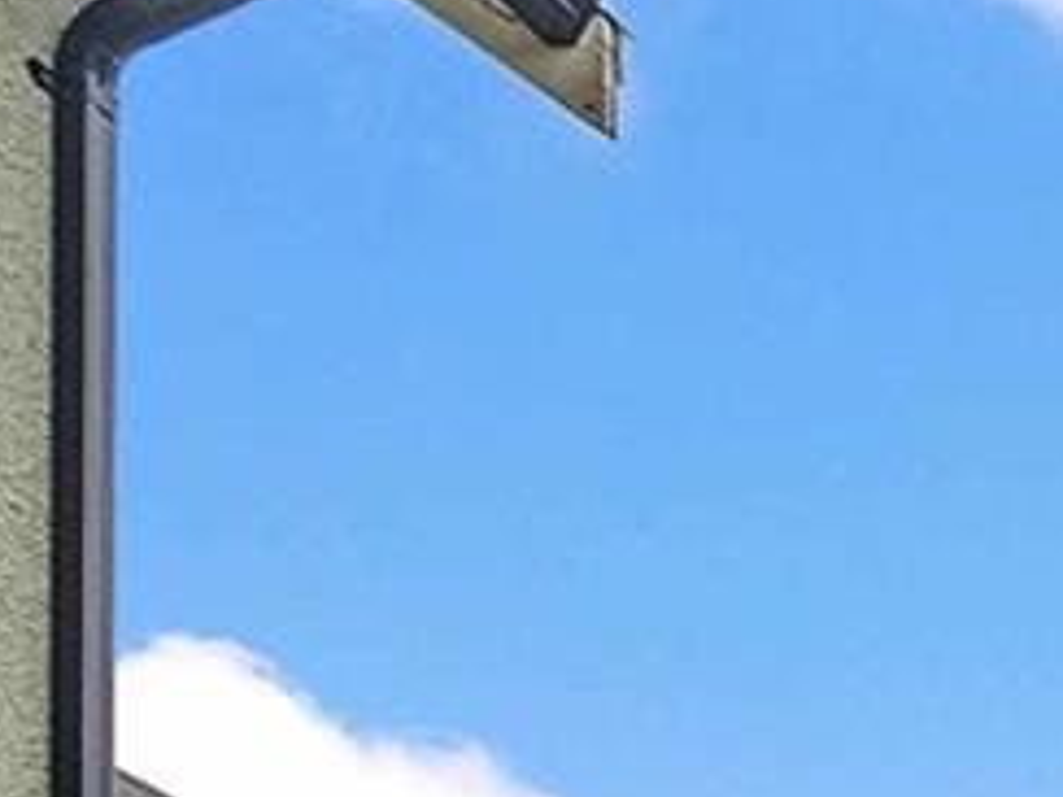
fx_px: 3102
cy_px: 2182
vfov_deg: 11.1
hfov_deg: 13.2
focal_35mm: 101
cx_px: 2692
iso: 400
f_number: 7.1
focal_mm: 16
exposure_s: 1/160
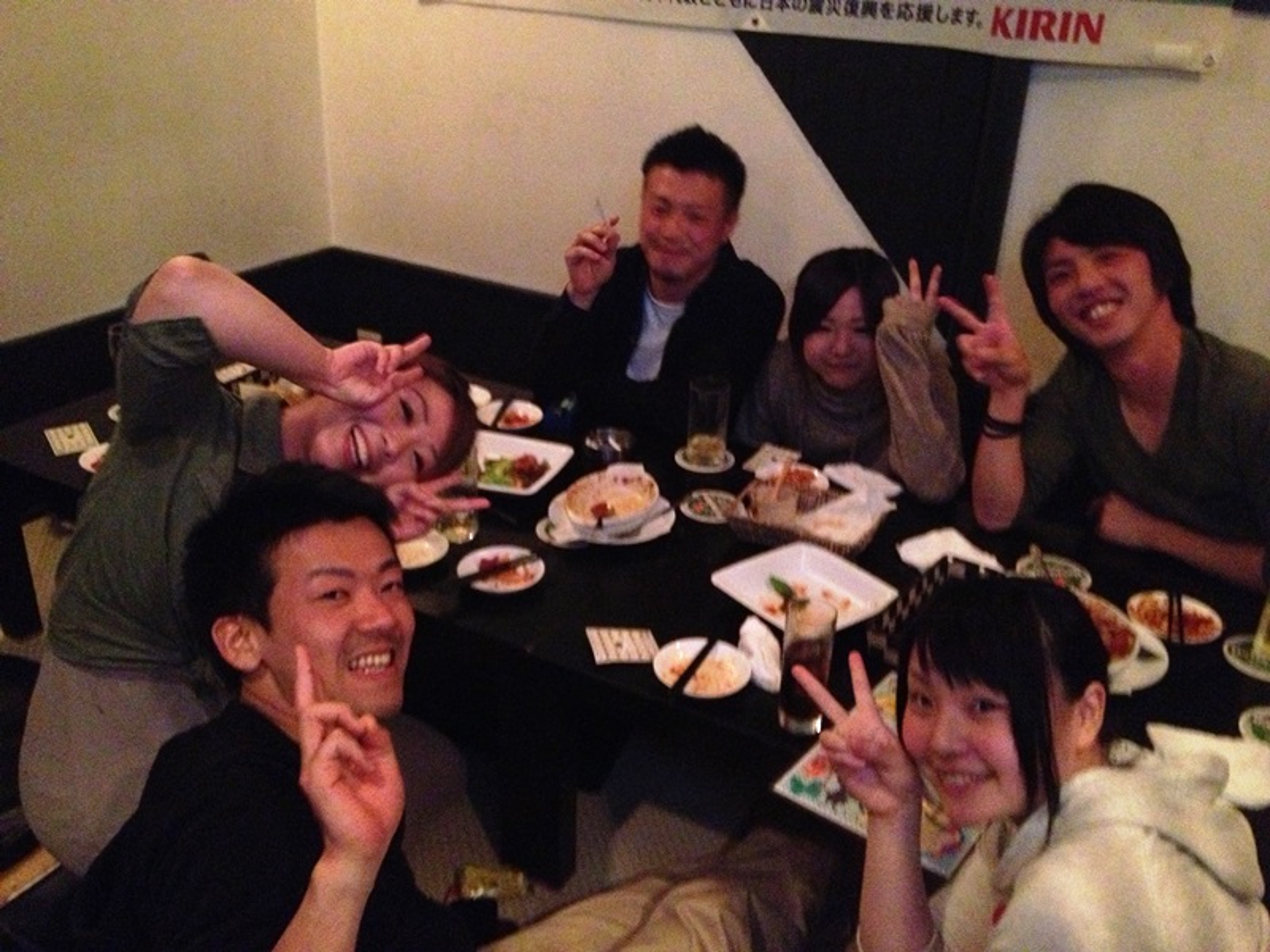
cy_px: 476
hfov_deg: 52.6
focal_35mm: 35
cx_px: 635
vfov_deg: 40.7
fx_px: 1284
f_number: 2.4
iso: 800
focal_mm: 4.28
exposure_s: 1/15
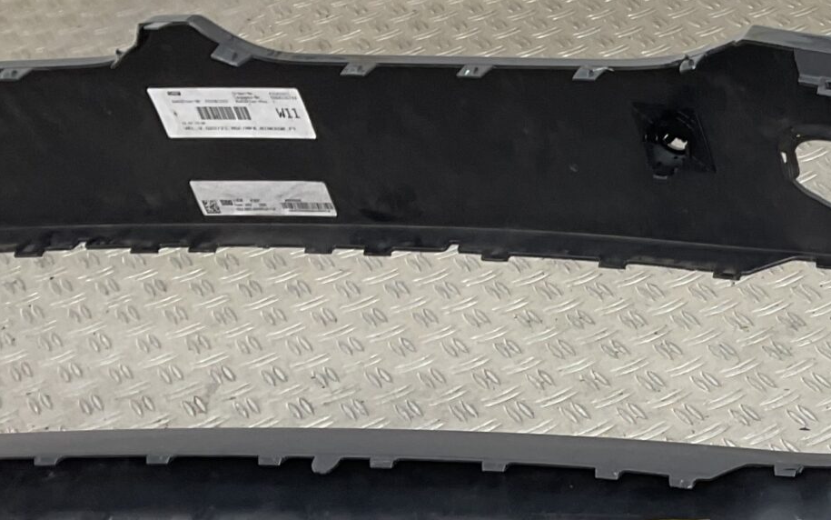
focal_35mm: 86
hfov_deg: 21.2
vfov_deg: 15.1
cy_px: 433
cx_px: 1161
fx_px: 1948
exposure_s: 1/120
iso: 25
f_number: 1.8
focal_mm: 3
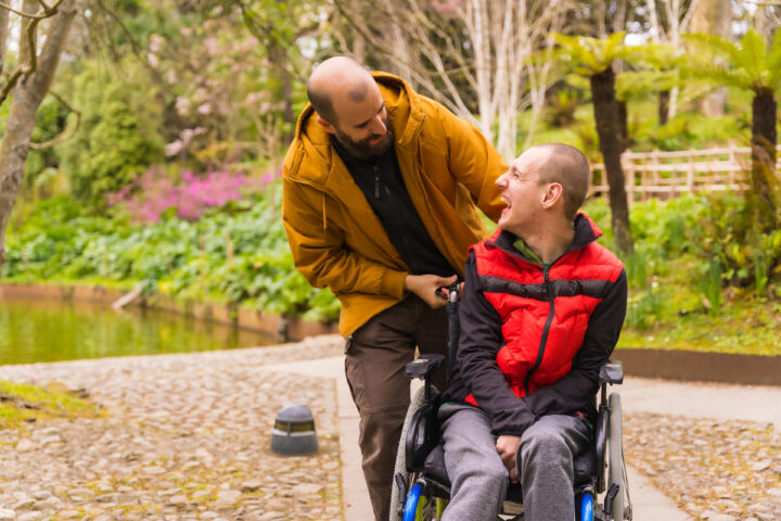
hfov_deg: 40.8
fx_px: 1050
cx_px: 390
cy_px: 260
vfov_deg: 27.9
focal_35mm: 48
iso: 100
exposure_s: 1/100
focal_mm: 48.4
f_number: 2.8
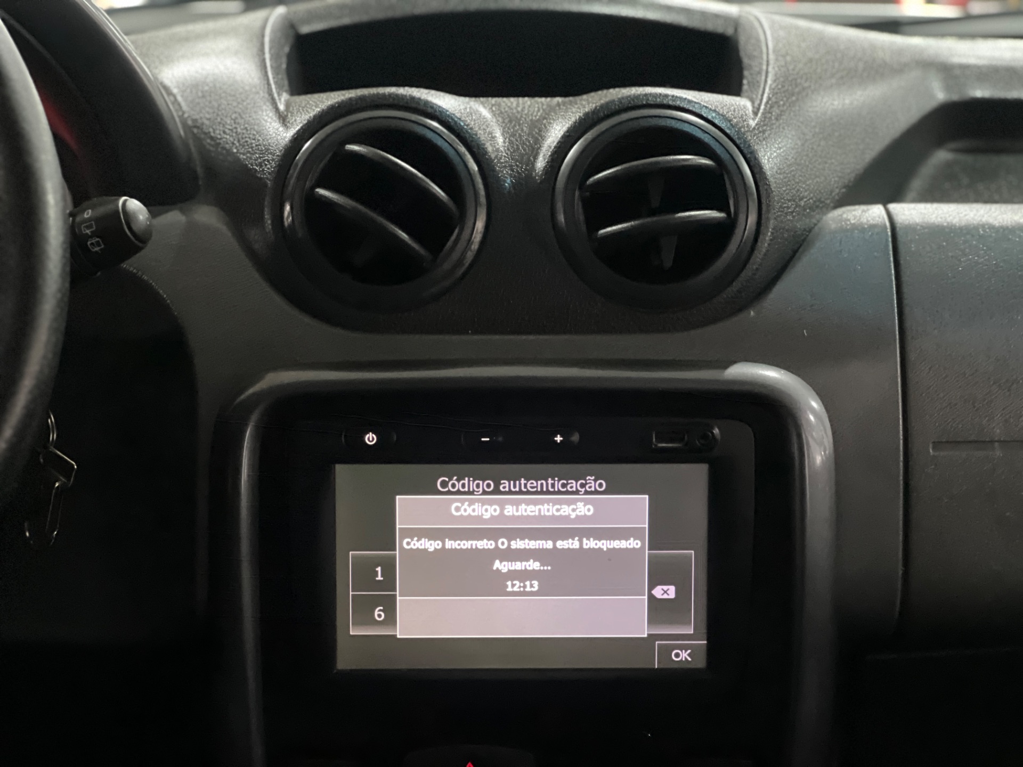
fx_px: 2276
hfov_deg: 25.3
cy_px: 384
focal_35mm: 77
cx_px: 512
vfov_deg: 19.1
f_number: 2.8
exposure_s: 1/15
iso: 800
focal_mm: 9
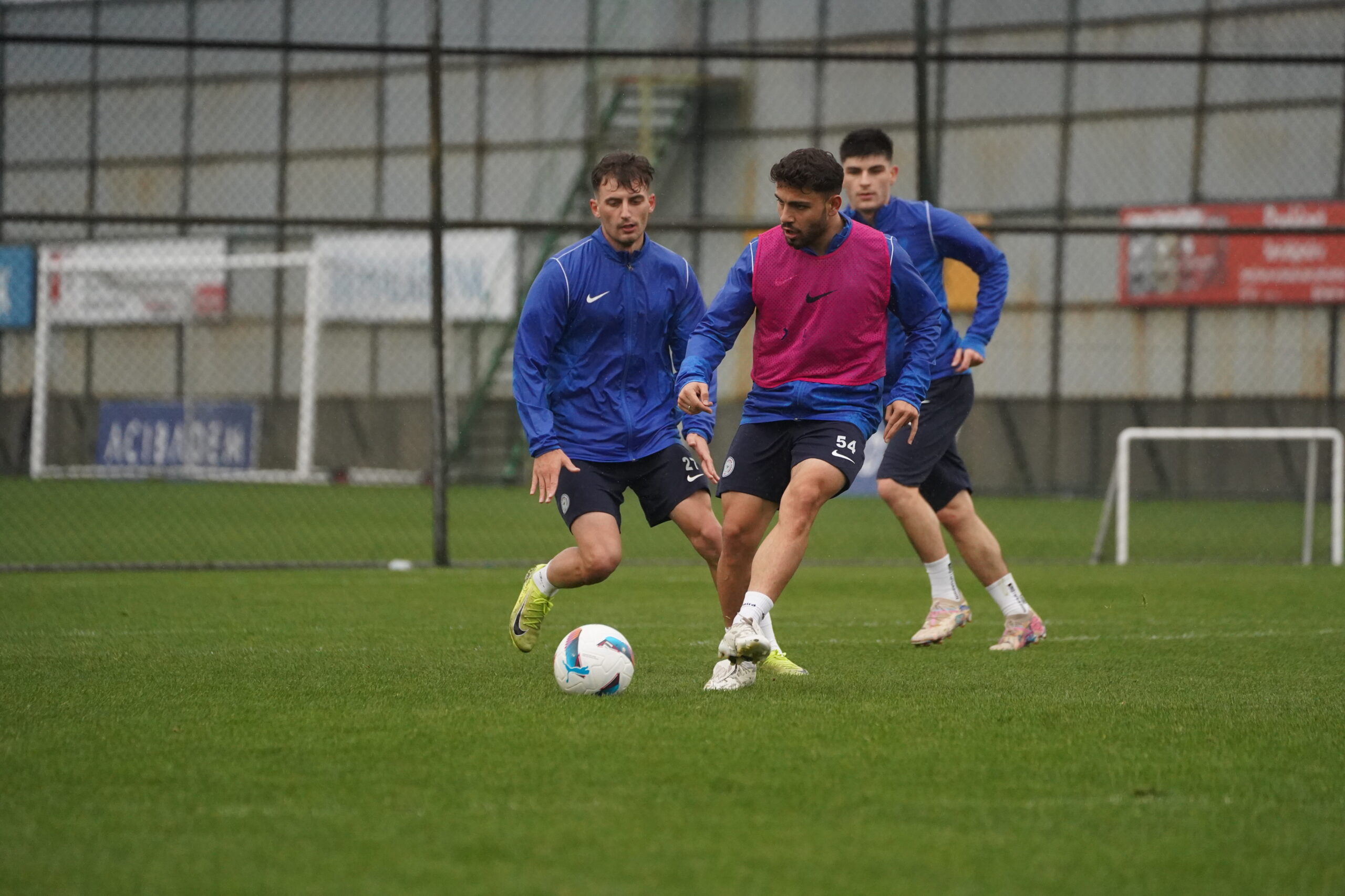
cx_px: 672
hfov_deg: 6.9
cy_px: 448
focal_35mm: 300
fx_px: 11208
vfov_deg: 4.6
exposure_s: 1/2000
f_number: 5.6
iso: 6400
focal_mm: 300
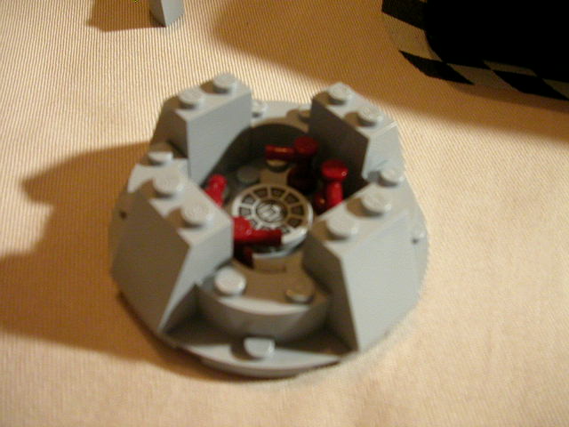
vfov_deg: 38.7
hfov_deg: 50.1
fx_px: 608
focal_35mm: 37
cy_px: 214
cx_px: 284
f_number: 2.7
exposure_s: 1/12.1
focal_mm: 5.6
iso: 400
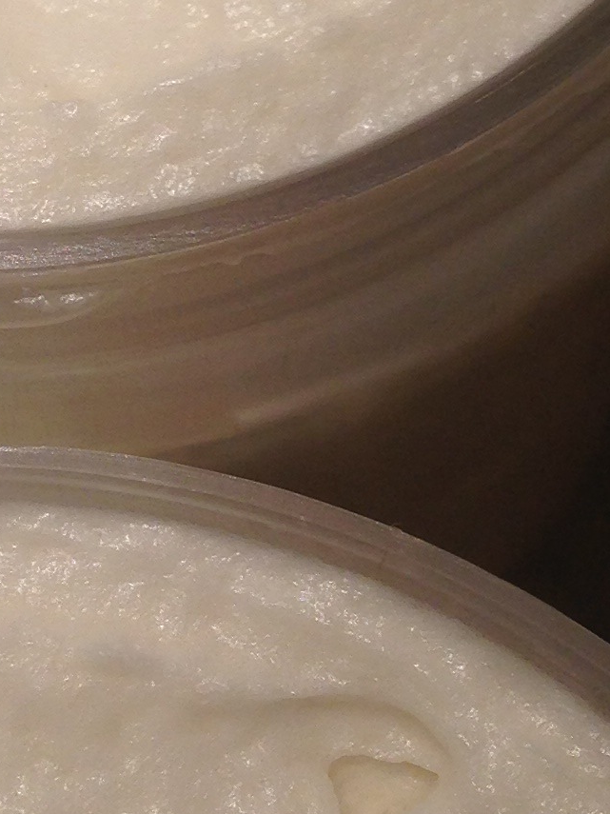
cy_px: 183
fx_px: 2961
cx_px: 87
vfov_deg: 15.6
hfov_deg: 11.7
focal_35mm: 126
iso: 50
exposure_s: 1/167
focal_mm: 4.13
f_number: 2.4
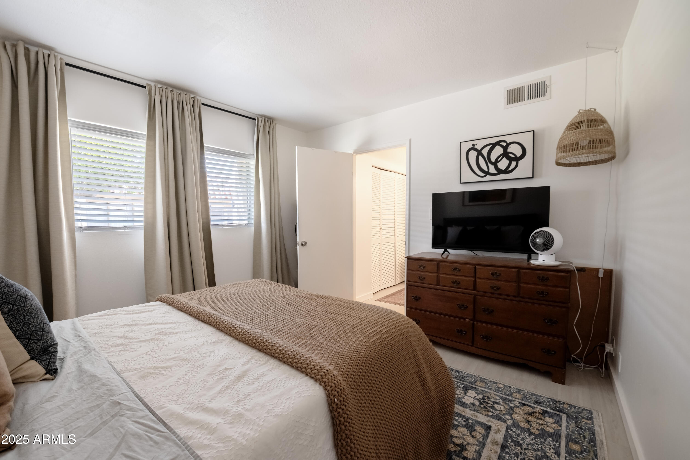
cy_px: 230
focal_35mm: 14
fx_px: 268
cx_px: 345
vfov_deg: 81.2
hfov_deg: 104.3
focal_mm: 14
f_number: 6.3
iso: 800
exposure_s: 1/160
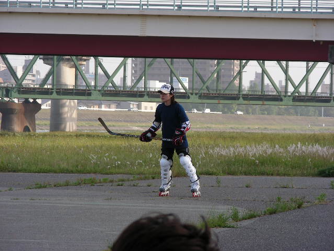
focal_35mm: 197
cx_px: 167
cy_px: 126
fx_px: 1901
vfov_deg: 7.5
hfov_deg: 10.0
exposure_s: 1/151
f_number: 4
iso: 50
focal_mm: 32.7
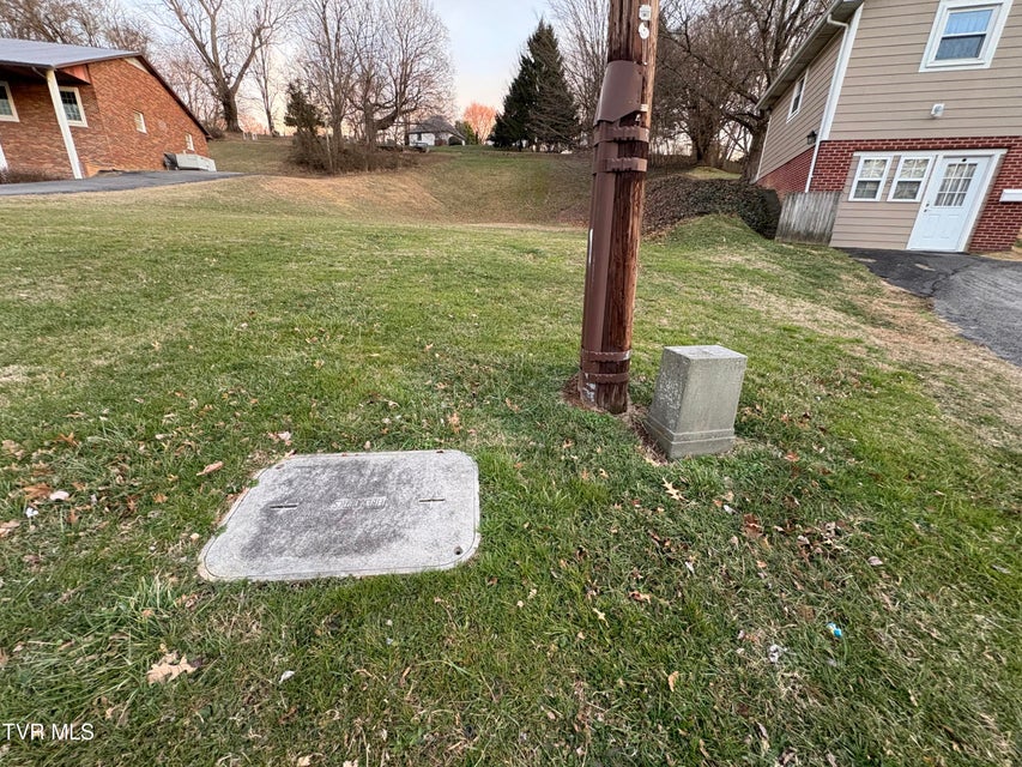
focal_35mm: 14
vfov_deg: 85.7
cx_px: 511
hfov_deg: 102.1
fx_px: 413
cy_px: 384
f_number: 2.2
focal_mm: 2.22
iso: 250
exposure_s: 1/60
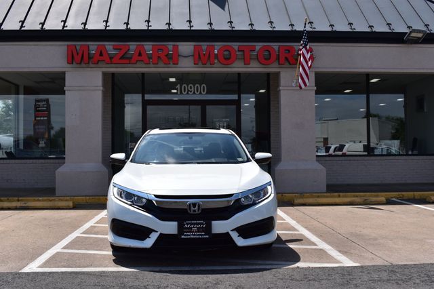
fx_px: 488
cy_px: 144
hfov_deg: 47.9
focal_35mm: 40
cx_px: 217
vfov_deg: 33.0
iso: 220
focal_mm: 27
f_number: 11
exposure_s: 1/500
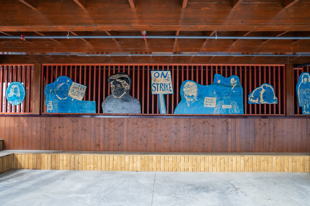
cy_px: 103
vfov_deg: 44.9
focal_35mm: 29
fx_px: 250
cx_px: 155
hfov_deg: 63.7
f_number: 9
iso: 1250
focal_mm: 29
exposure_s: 1/200
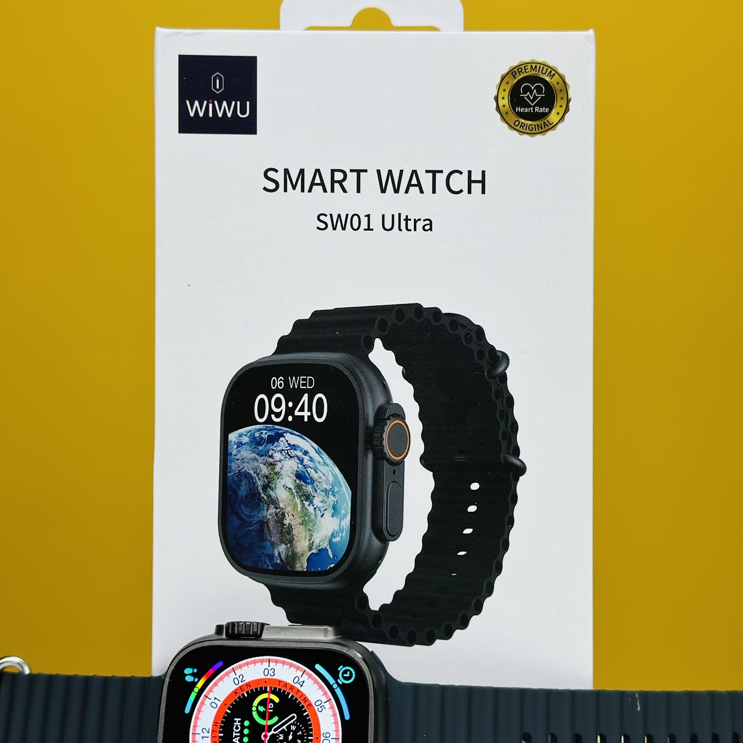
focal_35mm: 57
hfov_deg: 30.0
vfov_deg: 30.0
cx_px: 372
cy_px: 406
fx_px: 1384
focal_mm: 6.86
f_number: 1.78
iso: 64
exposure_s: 1/141
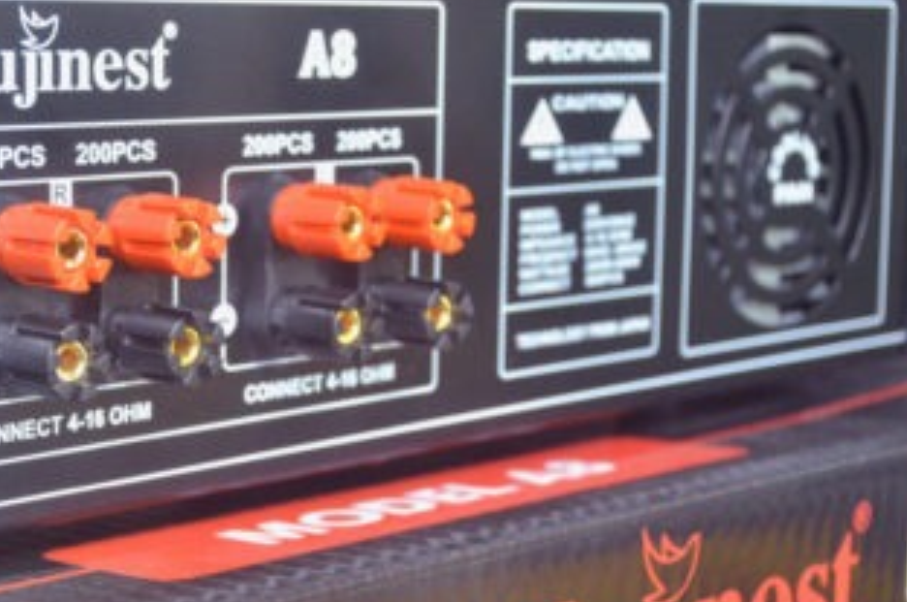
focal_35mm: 184
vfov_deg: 7.4
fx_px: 4624
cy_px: 241
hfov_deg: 11.2
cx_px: 169
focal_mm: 75
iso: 1250
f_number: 13
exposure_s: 1/250
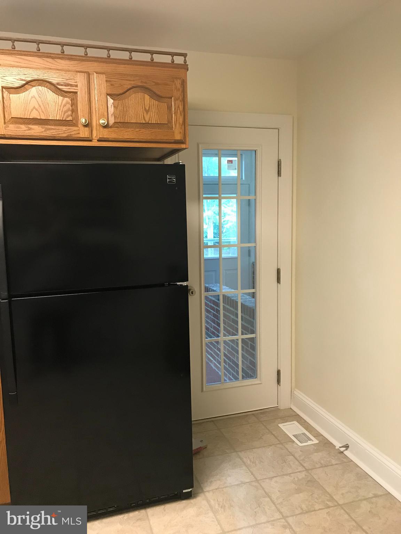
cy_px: 267
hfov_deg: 49.7
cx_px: 200
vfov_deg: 63.4
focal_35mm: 28
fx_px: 432
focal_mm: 3.99
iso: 50
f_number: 1.8
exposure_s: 1/15
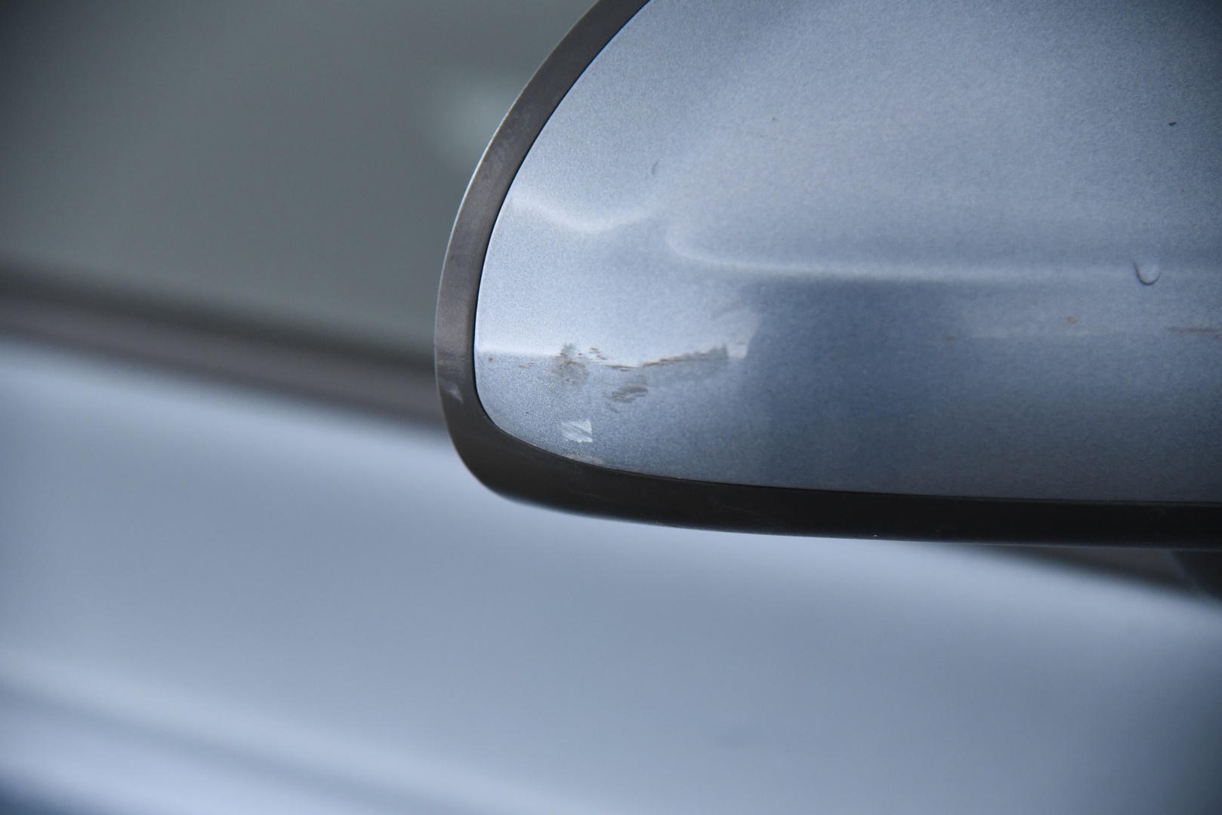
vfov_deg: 13.7
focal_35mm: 100
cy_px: 408
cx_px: 611
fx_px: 3395
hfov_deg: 20.4
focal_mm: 100
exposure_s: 1/100
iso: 4000
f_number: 4
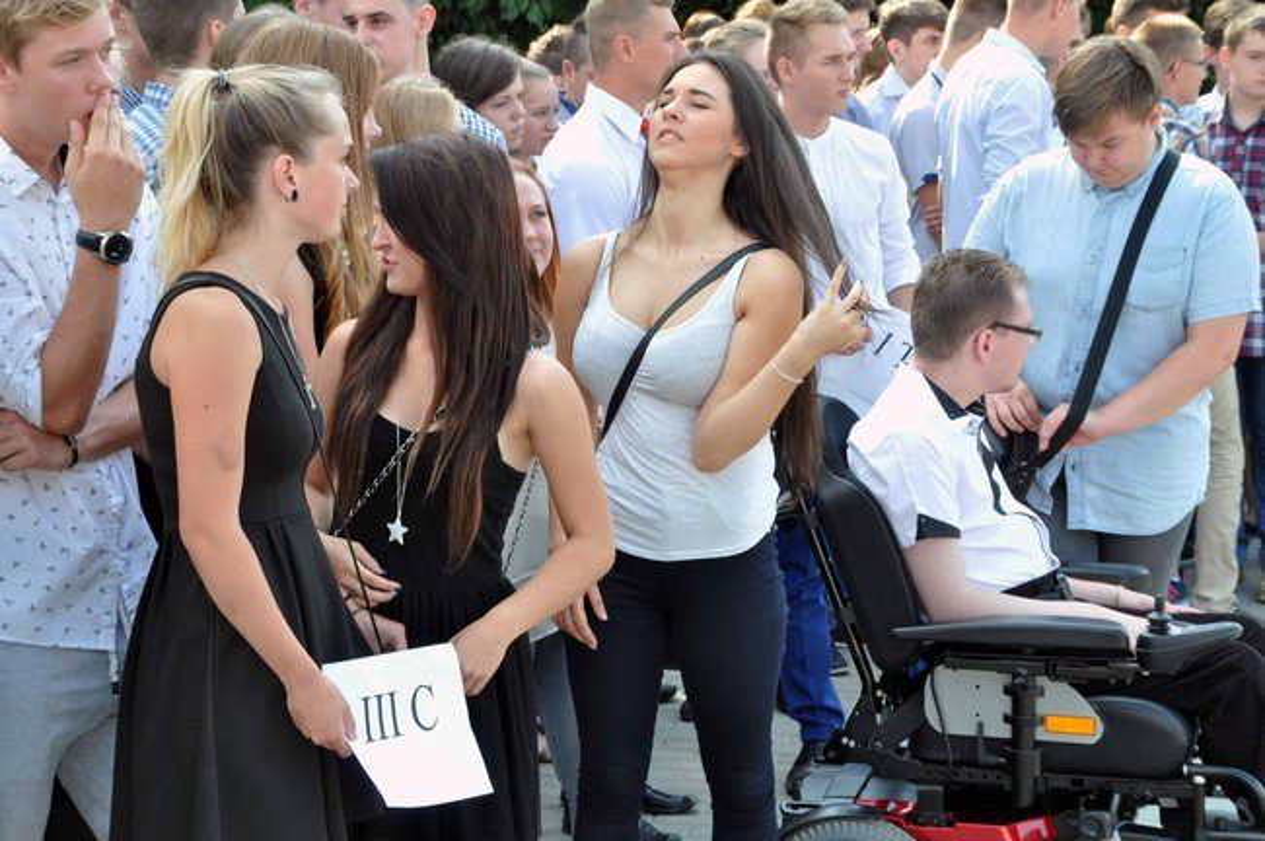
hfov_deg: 20.9
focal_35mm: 98
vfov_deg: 14.0
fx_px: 3423
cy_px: 420
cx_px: 632
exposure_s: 1/200
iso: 800
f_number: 13
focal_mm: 65
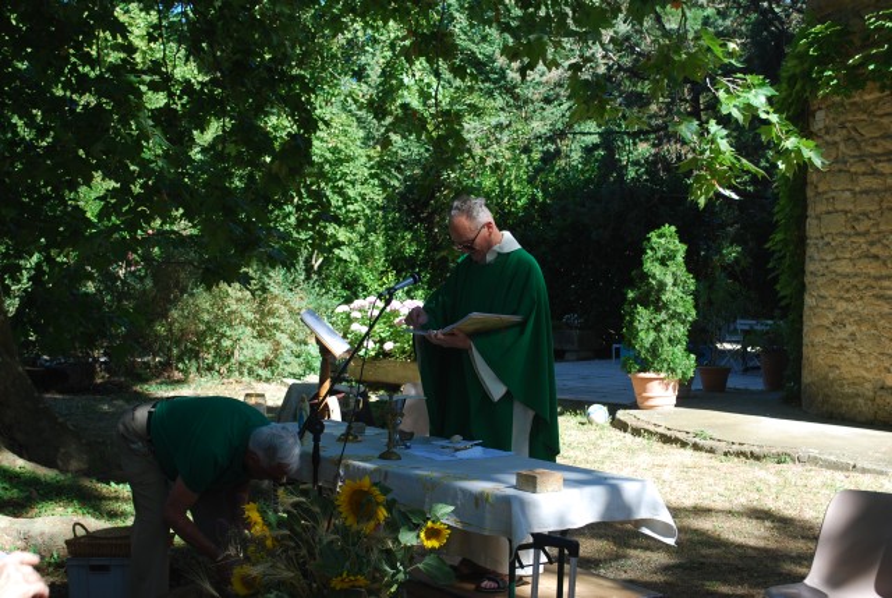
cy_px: 299
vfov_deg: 23.9
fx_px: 1415
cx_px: 446
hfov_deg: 35.0
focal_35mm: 57
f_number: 5.6
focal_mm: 38
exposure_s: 1/125
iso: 125
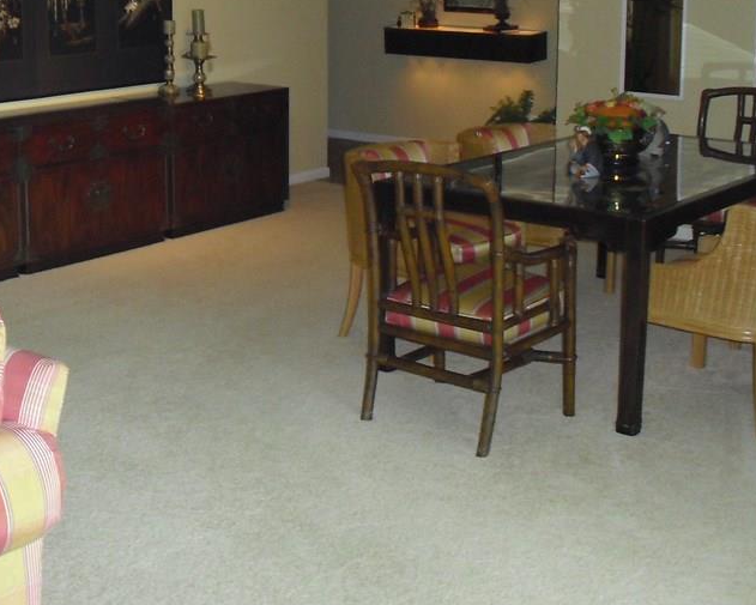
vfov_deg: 26.5
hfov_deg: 32.8
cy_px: 183
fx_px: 1276
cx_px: 262
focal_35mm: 57
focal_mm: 6.3
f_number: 3.1
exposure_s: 1/60
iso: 400
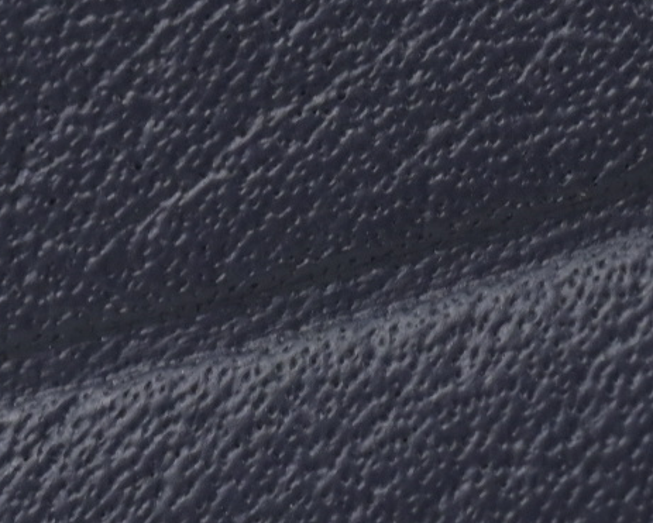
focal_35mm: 719
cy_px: 83
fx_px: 13904
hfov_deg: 2.7
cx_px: 272
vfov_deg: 2.2
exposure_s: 1/100
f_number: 10
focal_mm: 86
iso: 400
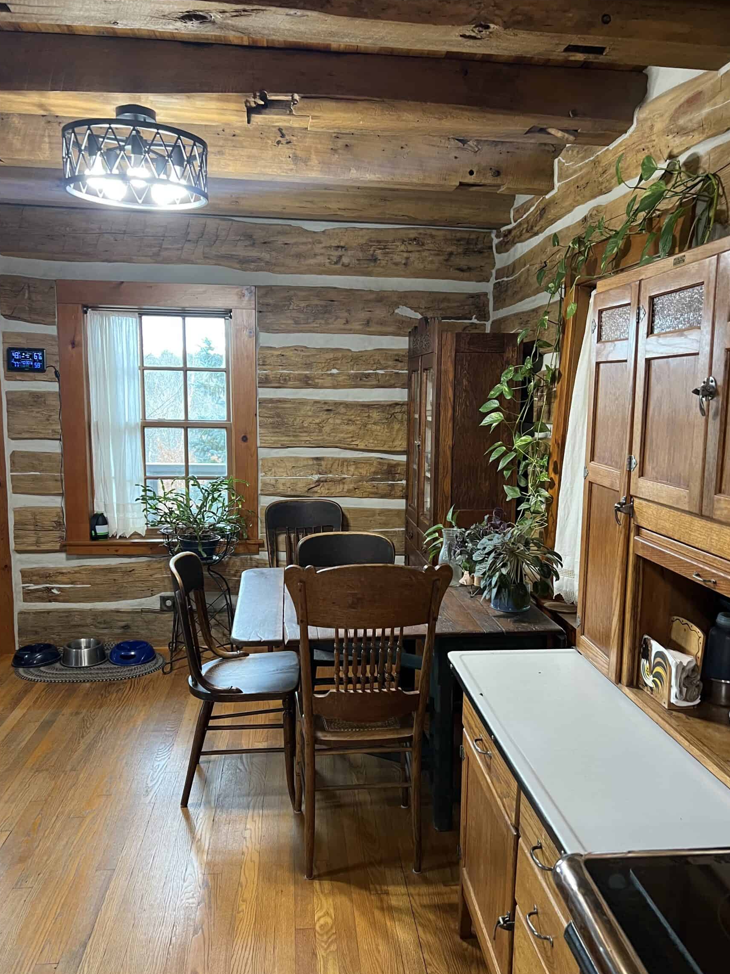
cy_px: 531
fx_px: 815
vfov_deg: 61.6
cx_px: 367
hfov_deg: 48.2
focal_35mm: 29
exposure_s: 1/60
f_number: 1.5
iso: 200
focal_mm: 5.7
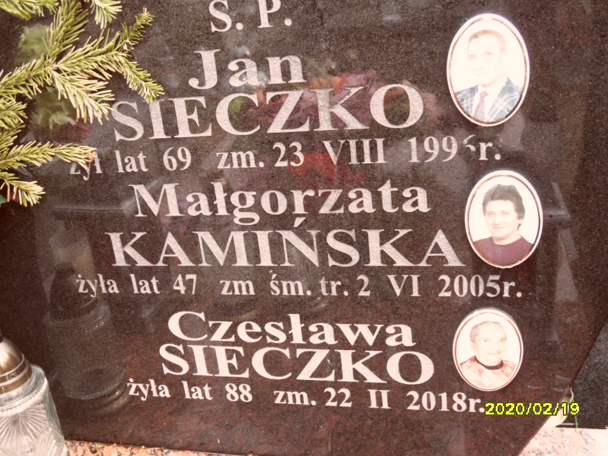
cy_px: 228
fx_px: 703
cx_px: 304
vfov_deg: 36.0
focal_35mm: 40
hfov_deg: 46.8
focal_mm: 6.5
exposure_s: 1/45
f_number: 3.6
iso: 100
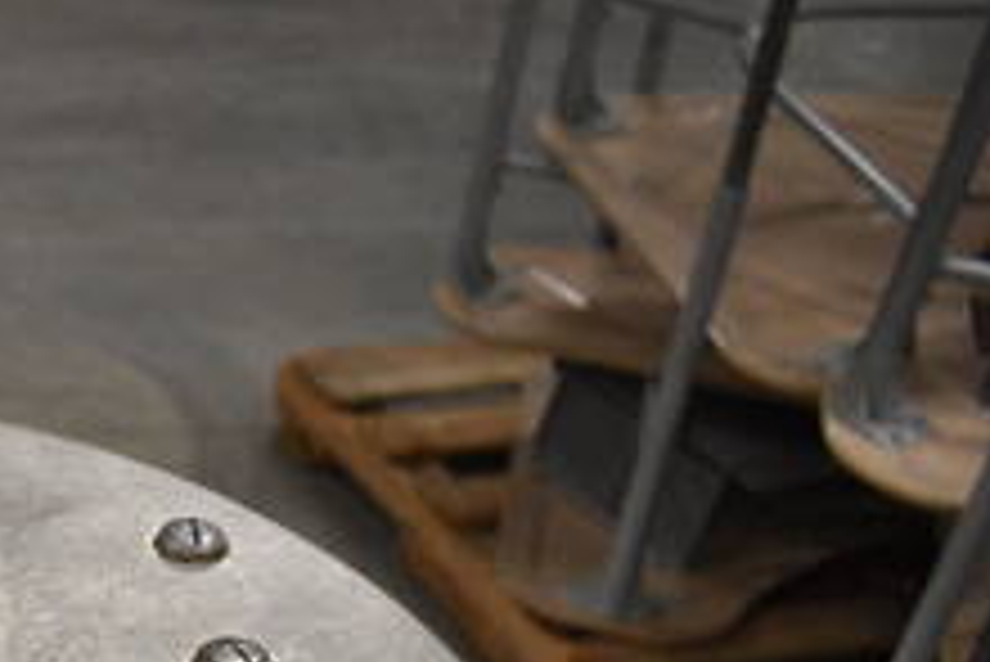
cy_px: 869
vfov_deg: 17.1
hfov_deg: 23.3
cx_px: -364
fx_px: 2064
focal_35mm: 75
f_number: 3.5
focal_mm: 18
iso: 1800
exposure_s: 1/125
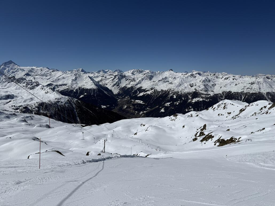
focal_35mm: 24
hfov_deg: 71.6
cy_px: 103
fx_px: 191
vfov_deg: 56.8
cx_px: 138
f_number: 1.78
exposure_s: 1/22727
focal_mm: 6.76
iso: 64
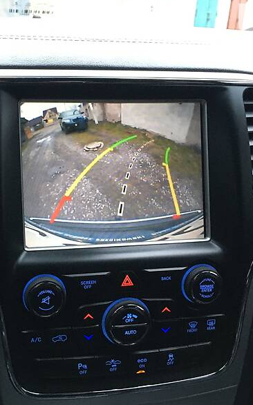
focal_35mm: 42
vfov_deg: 47.2
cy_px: 202
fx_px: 464
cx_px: 72
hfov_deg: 30.2
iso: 200
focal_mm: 4.2
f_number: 2.2
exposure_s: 1/17
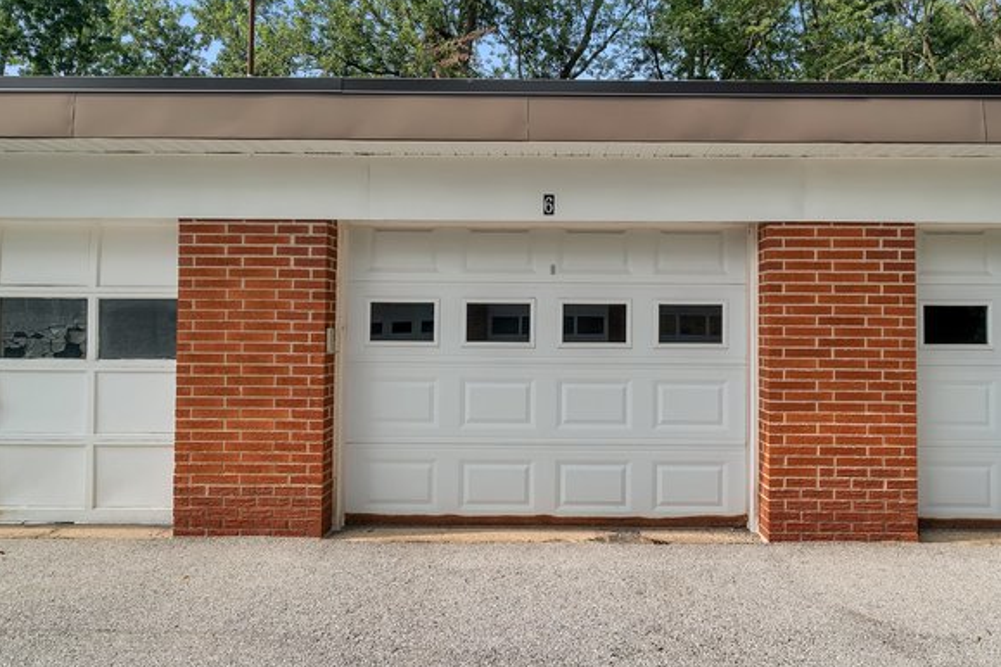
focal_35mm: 21
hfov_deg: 81.0
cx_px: 550
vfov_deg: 59.4
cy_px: 308
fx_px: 584
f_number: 11
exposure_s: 1/400
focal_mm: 19
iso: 400
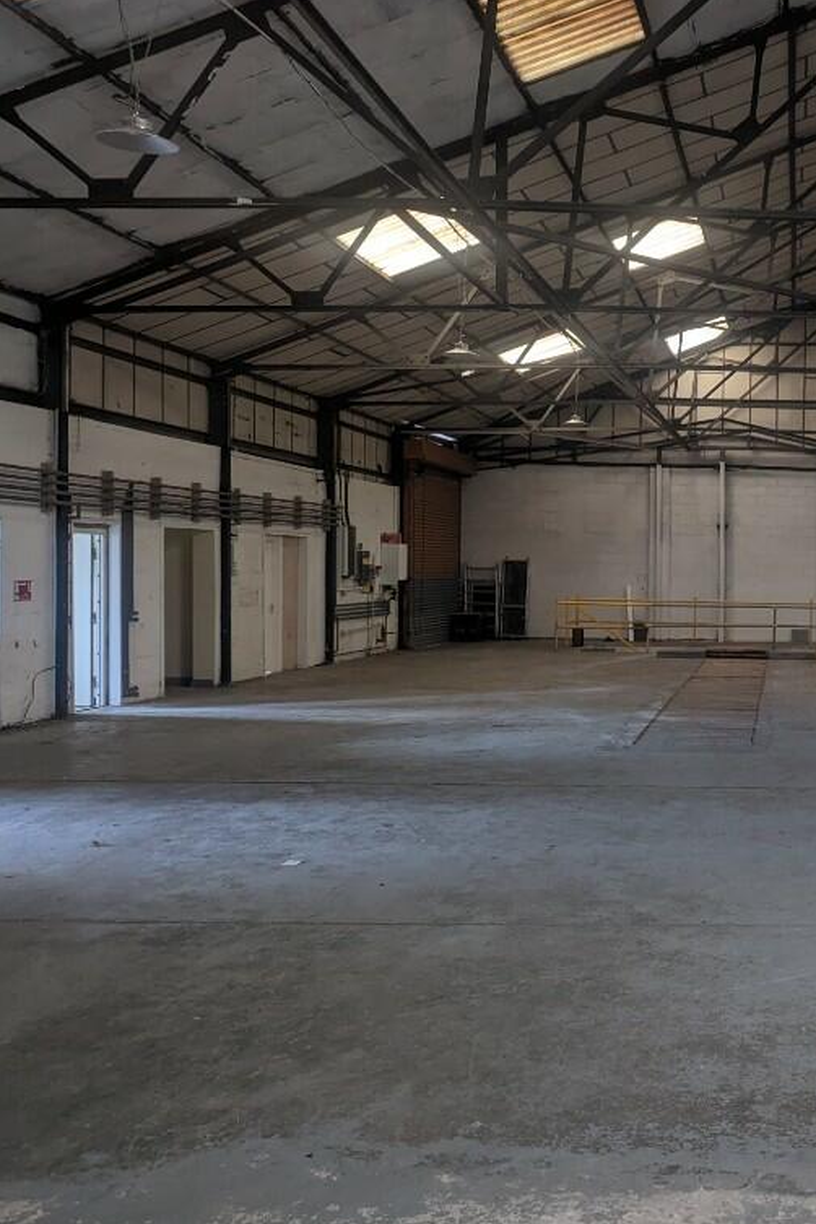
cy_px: 619
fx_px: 1156
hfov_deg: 35.4
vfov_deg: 55.8
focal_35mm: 34
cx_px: 805
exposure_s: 1/49.4
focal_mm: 6.81
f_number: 1.85
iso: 605
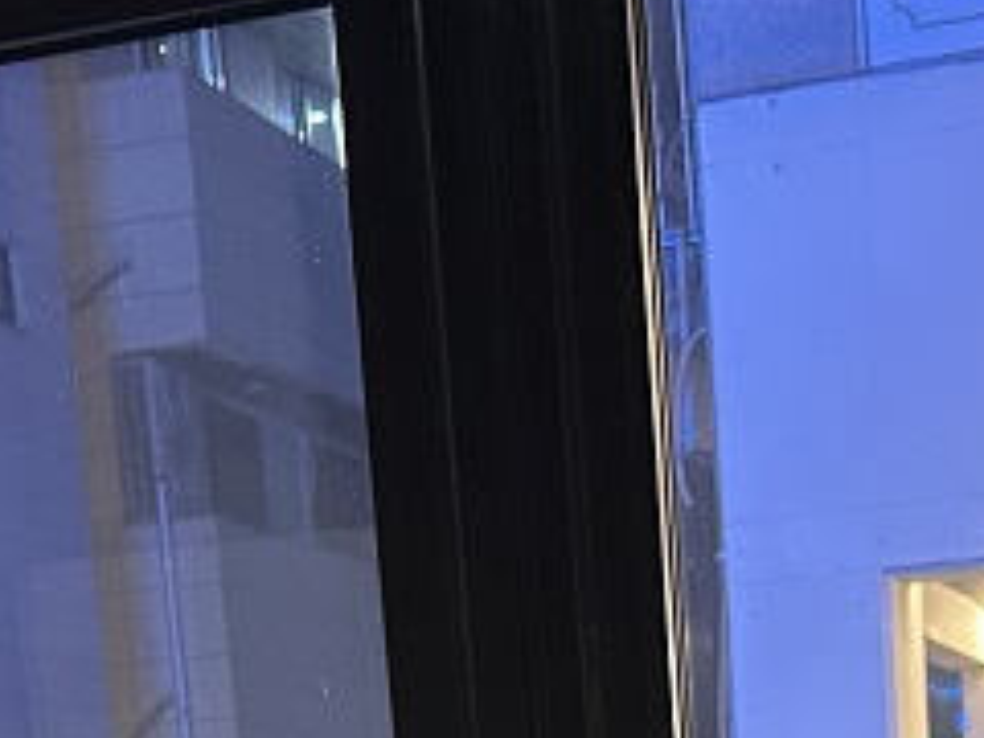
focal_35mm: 100
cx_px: 730
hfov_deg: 19.5
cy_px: 1505
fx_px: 2843
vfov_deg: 12.8
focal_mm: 6.86
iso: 320
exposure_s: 1/60
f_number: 1.78
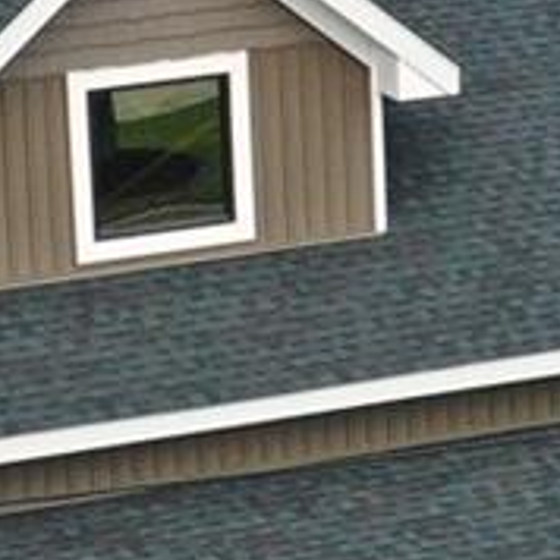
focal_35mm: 273
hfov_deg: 6.4
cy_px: 326
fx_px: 4997
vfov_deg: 6.4
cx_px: 598
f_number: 5.6
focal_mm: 10.26
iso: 200
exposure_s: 1/320
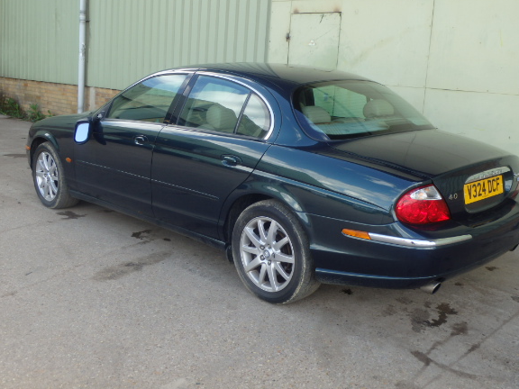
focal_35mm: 40
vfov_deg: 35.9
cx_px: 272
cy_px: 174
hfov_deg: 46.8
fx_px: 600
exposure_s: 1/100
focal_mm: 6.4
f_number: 4.5
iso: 125
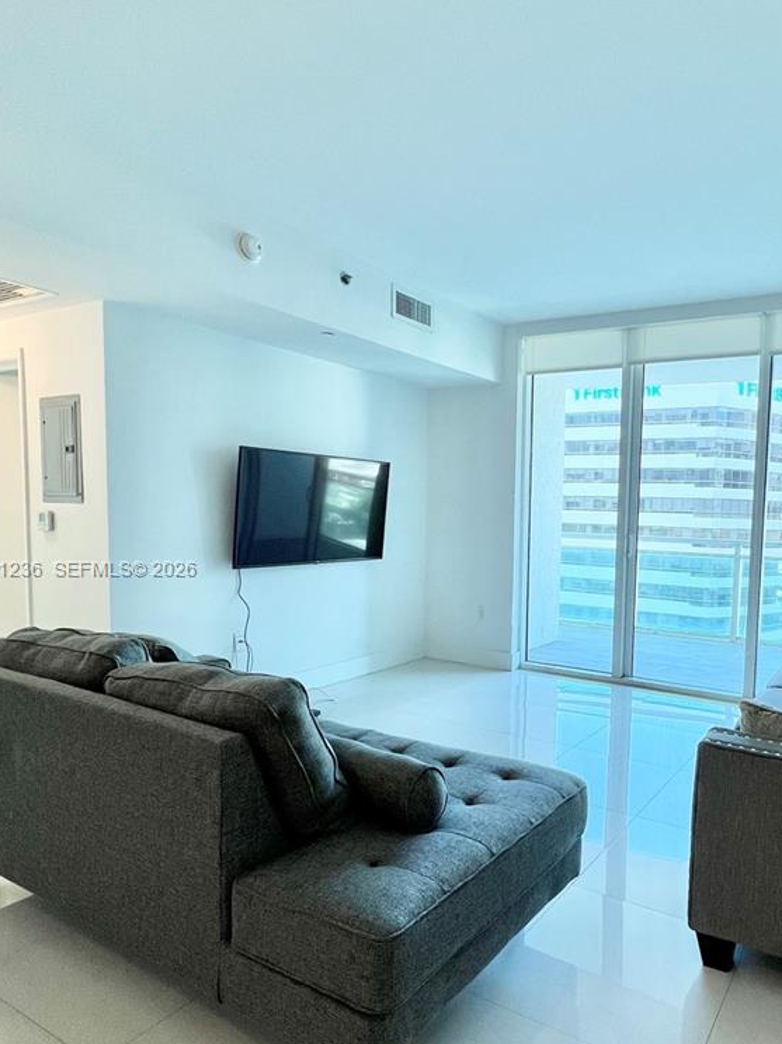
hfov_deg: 60.6
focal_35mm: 21
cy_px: 570
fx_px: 633
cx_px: 567
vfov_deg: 78.8
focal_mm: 1.57
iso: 50
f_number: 1.8
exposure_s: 1/120
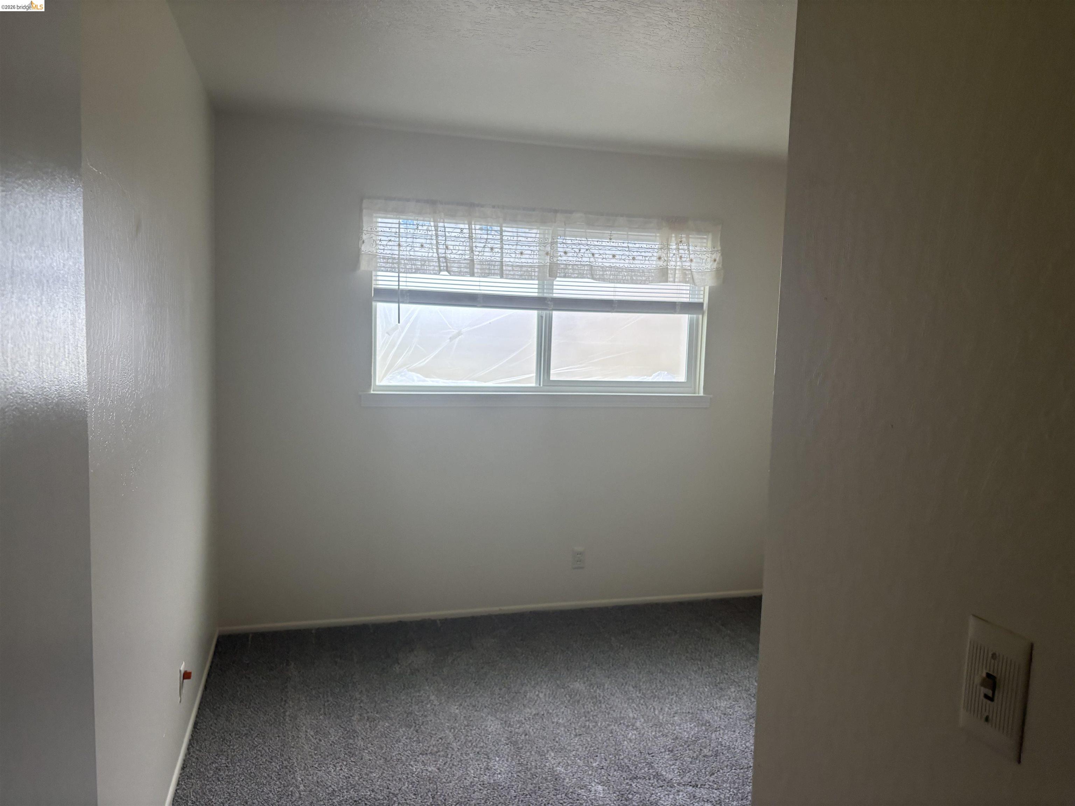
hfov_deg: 67.3
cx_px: 538
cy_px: 403
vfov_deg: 53.1
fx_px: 807
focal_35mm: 26
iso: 125
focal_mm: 5.96
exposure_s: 1/117
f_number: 1.6
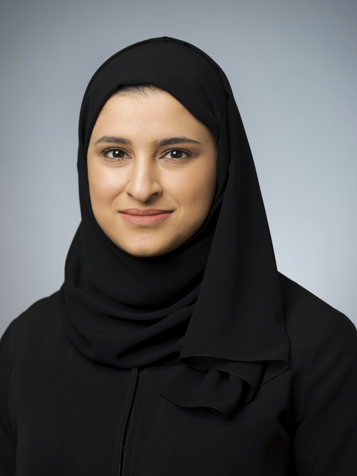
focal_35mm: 148
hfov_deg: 10.0
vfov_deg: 13.3
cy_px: 249
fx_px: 2035
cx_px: 174
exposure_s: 1/160
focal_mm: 133
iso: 160
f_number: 4.5
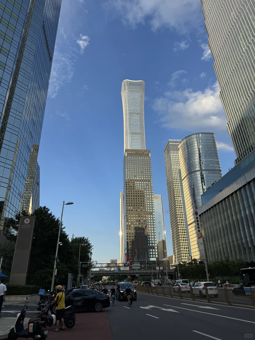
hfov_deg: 56.8
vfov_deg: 71.6
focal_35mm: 24
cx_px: 128
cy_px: 170
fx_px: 236
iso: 80
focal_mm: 6.76
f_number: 1.78
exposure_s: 1/3247
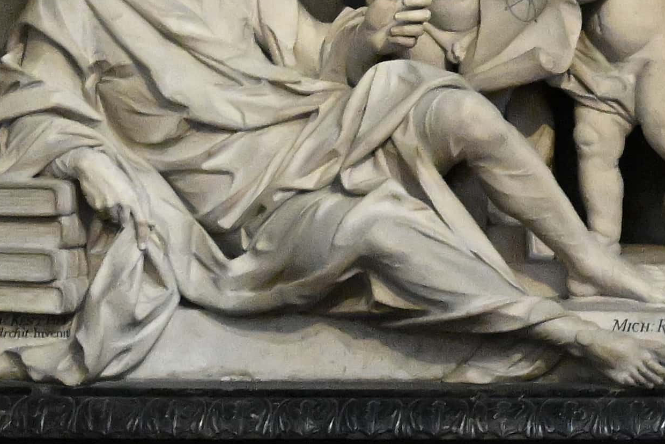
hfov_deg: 1.8
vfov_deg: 1.2
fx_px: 20893
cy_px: 1232
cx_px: 1662
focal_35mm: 1131
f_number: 4.8
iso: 8000
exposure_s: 1/200
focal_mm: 175
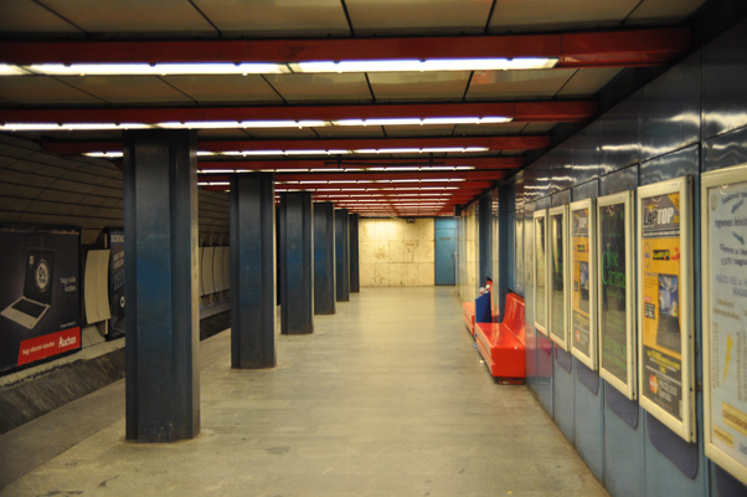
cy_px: 248
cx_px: 374
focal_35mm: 44
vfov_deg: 30.8
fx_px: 902
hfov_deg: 45.0
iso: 800
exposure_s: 1/30
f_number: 2.8
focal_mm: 29
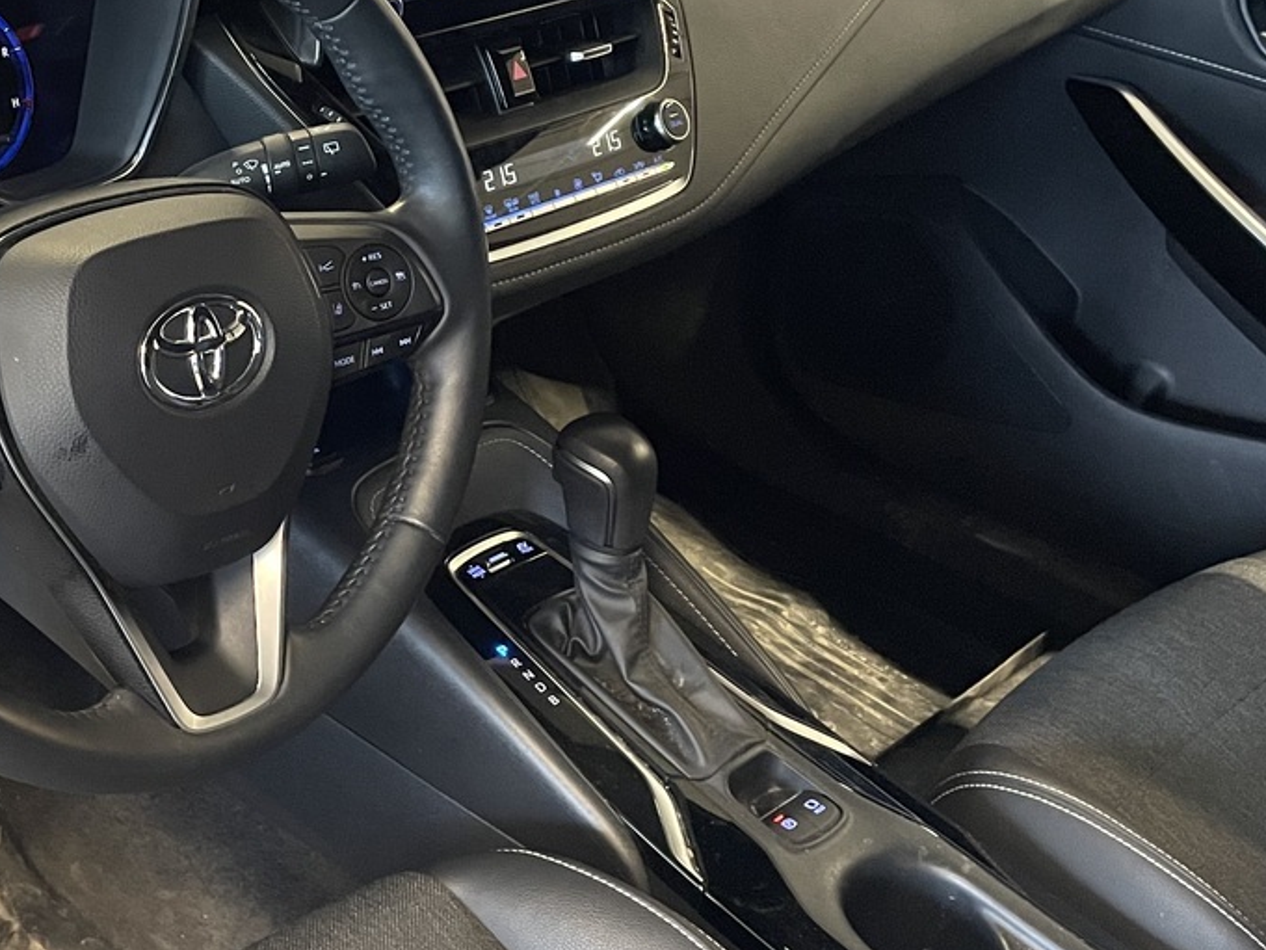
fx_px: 2012
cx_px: 143
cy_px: 415
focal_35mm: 55
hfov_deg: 33.2
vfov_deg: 26.5
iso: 500
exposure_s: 1/49
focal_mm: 4.2
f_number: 1.6
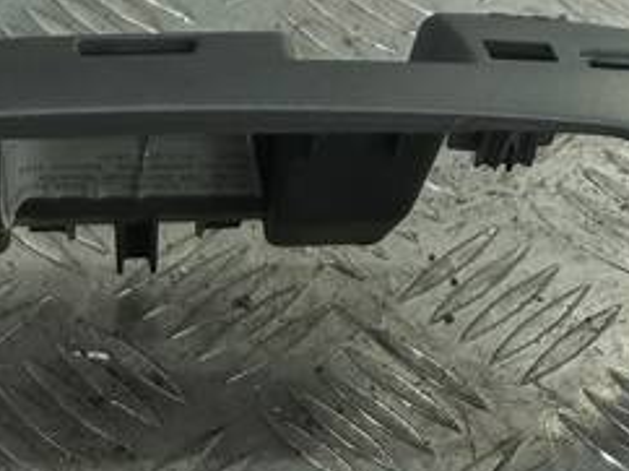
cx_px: 164
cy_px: 781
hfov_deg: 18.5
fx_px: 1924
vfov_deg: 12.9
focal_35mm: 106
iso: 64
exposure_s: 1/50
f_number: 1.8
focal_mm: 4.6
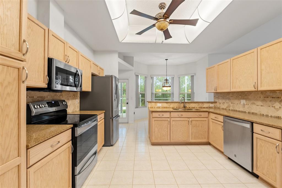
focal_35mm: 15
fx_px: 117
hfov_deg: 100.4
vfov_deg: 77.3
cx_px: 141
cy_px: 94
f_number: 7.1
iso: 400
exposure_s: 1/6
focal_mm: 10
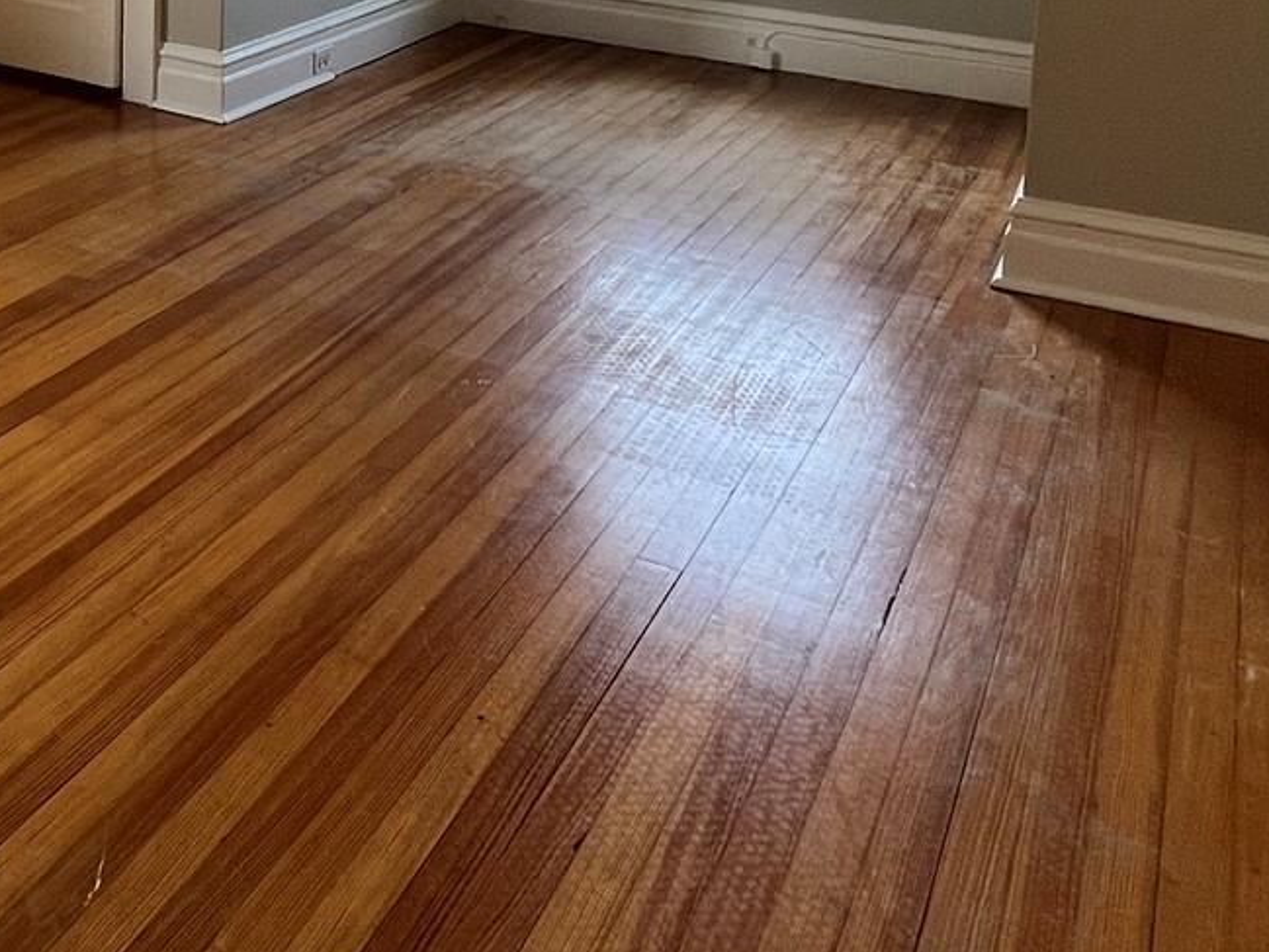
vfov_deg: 30.5
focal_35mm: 41
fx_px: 1503
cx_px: 133
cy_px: -156
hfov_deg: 42.1
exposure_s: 1/99
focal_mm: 1.57
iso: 100
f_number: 1.8
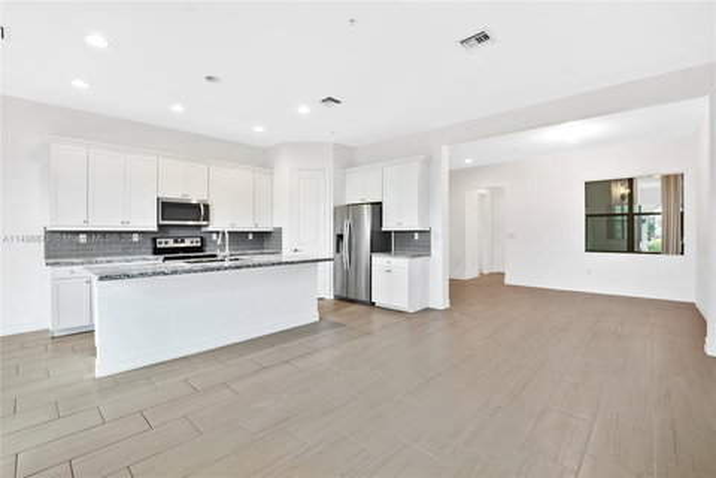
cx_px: 358
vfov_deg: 77.3
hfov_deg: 100.4
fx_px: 298
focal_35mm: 15
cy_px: 239
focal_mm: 10
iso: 720
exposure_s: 1/15
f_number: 8
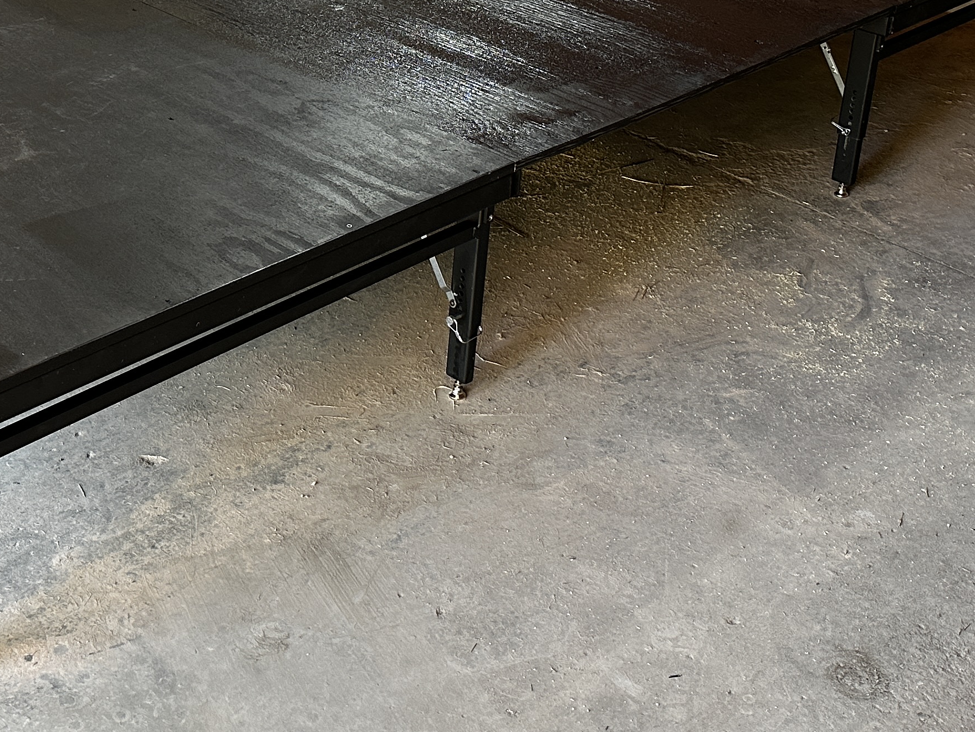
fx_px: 1549
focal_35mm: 55
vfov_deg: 26.2
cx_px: 340
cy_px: 169
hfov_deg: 34.7
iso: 200
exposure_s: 1/121
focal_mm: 6.86
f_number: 1.78
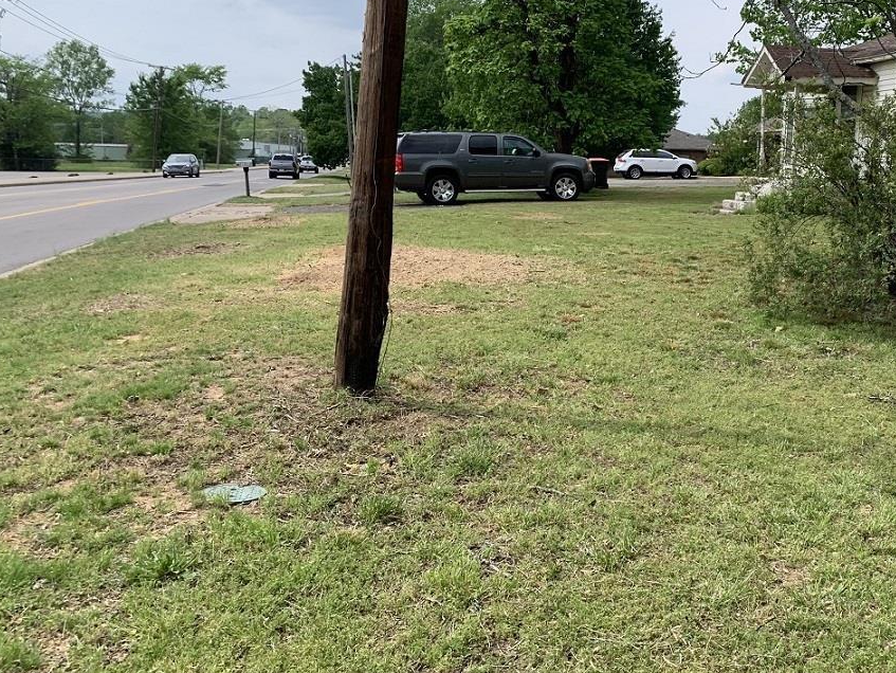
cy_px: 268
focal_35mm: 39
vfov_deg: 36.7
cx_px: 599
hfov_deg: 47.1
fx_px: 1010
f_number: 1.8
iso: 25
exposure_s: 1/1490
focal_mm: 4.25
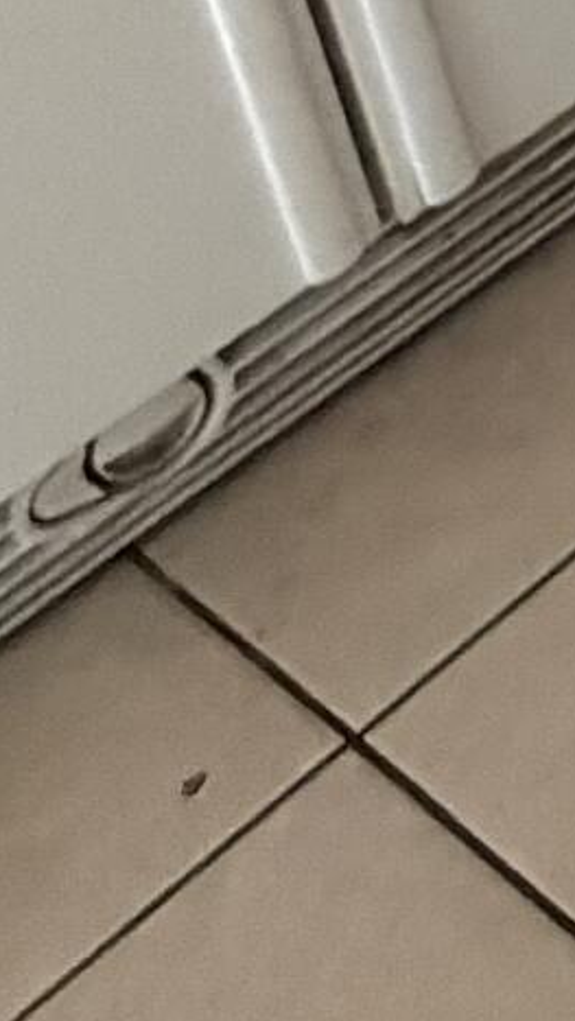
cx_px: 2188
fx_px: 2654
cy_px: -1113
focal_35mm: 98
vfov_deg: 16.1
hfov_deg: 8.2
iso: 640
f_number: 2.2
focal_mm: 2.22
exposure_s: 1/60
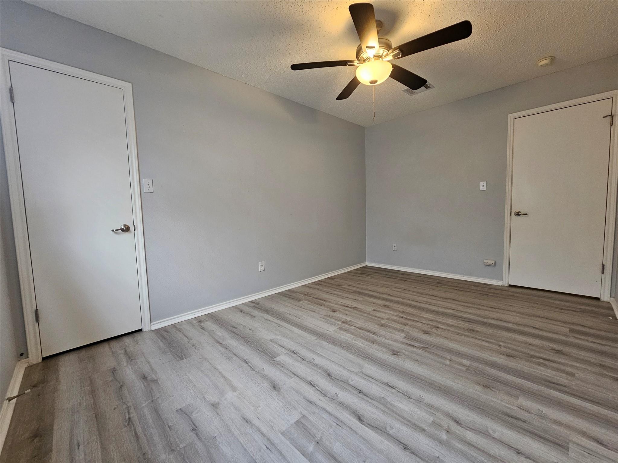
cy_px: 232
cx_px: 309
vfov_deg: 89.9
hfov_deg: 106.2
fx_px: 232
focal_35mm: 13
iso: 250
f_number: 2.2
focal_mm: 2.2
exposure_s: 1/60
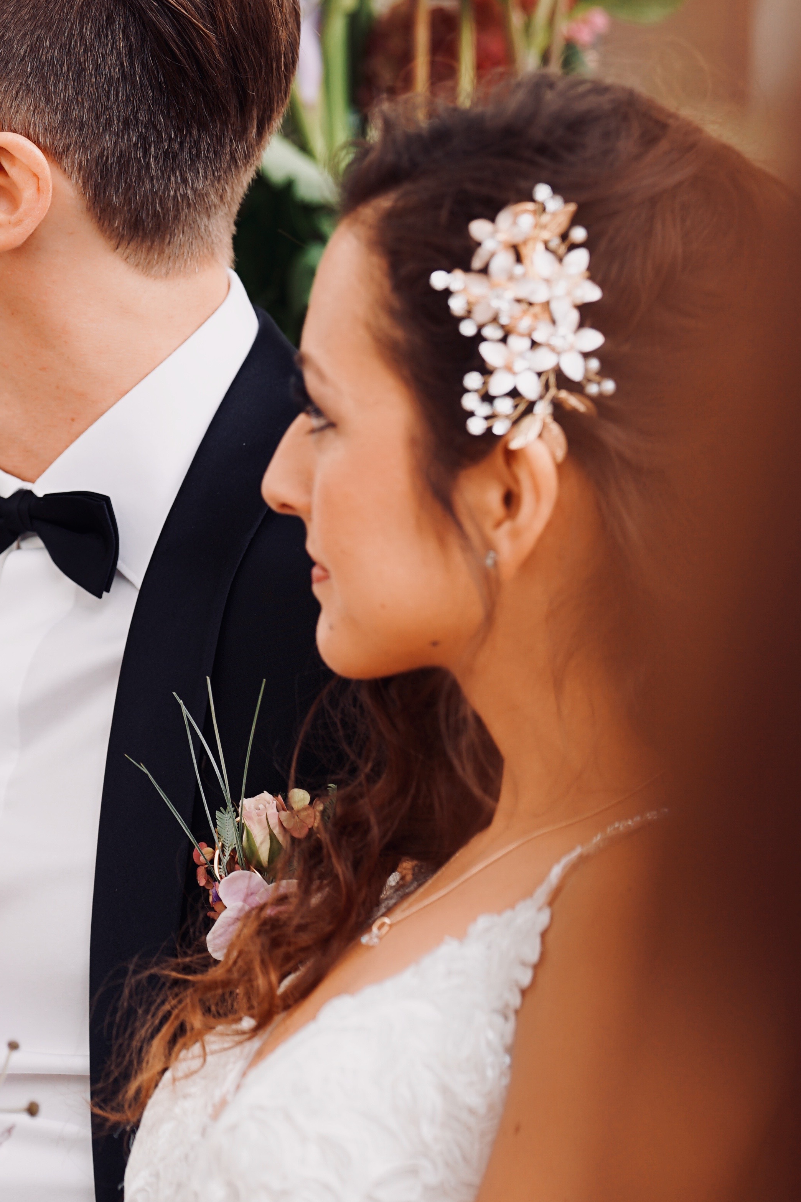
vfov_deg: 8.3
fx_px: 8312
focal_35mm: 249
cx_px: 187
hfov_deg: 5.5
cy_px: 423
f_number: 4
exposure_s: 1/160
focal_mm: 130
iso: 125
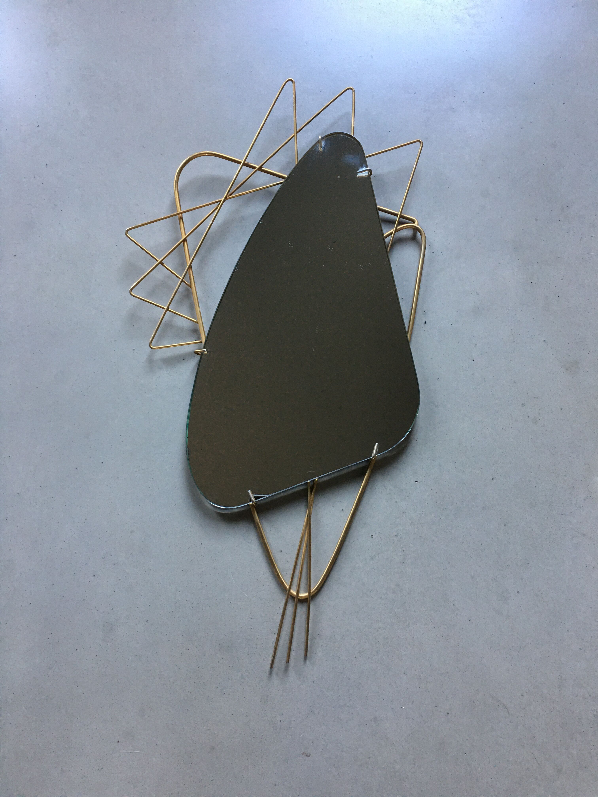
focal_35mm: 29
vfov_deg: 61.7
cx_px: 299
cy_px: 398
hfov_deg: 48.2
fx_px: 668
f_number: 2.2
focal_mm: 4.15
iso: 64
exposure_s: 1/17
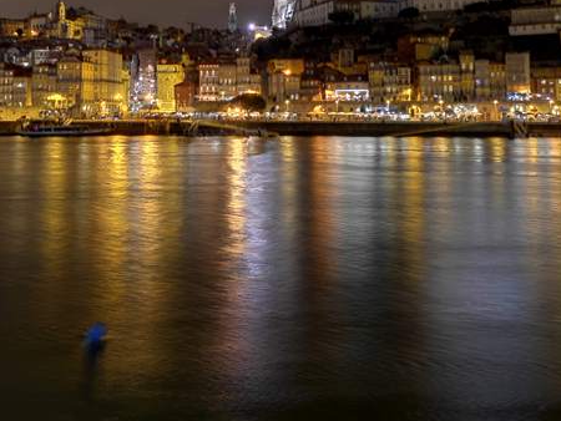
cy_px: 57
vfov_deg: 29.3
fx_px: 778
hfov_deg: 39.1
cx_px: 178
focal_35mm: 48
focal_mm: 3.95
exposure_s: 18
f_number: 1.8
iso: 100
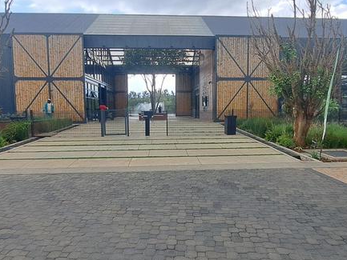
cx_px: 176
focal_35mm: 24
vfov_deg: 56.8
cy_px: 134
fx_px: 241
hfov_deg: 71.6
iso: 50
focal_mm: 1.74
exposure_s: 1/211
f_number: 2.2
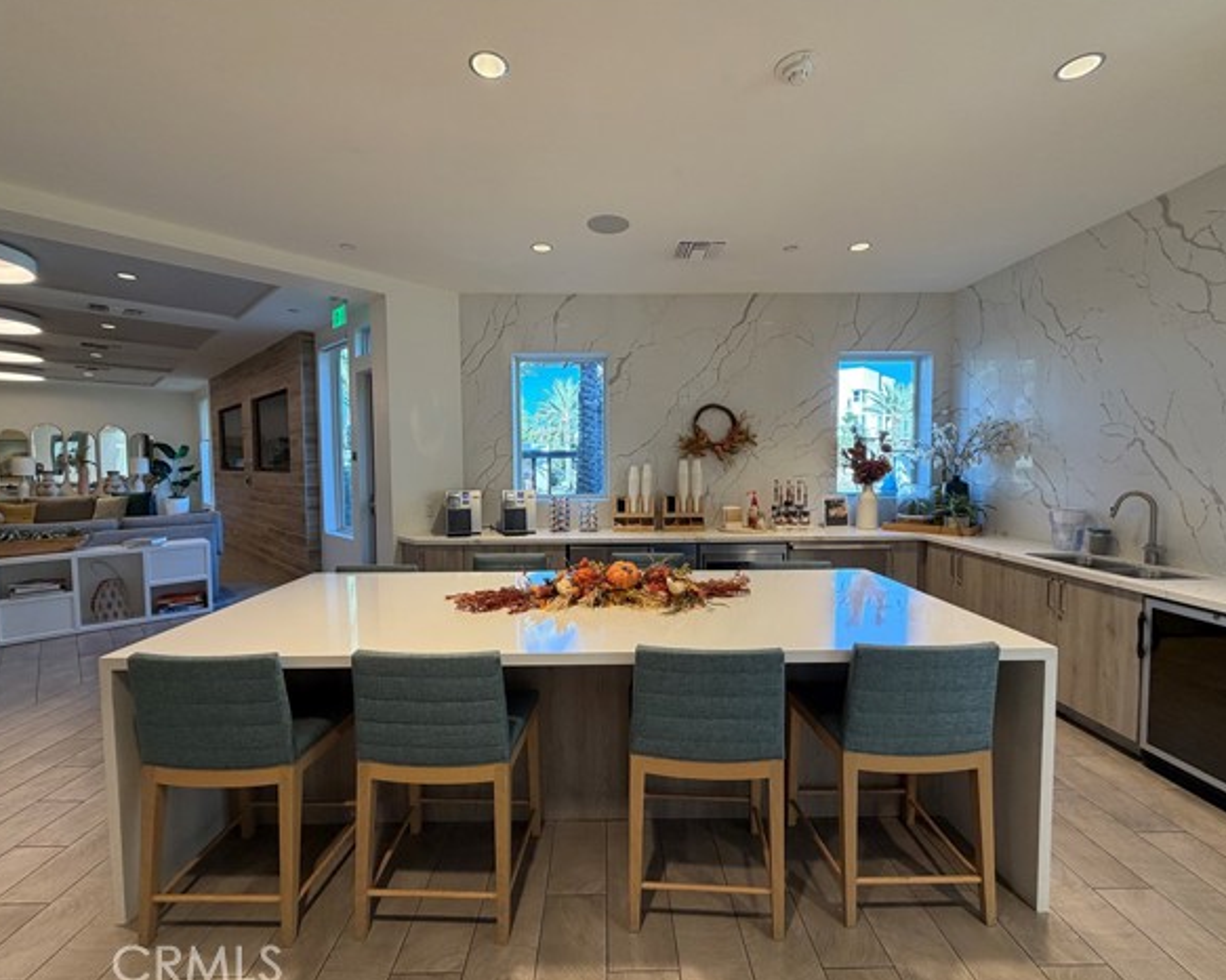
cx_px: 612
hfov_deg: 96.8
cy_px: 490
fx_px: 544
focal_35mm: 15
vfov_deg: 84.0
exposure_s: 1/121
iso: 160
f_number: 2.2
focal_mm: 2.22
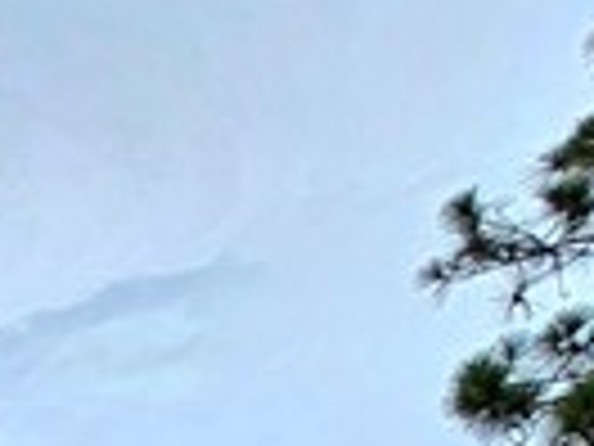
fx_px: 1733
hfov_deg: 10.5
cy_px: 1198
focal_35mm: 101
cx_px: -1328
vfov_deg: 11.2
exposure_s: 1/1429
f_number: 2.2
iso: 50
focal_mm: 2.2
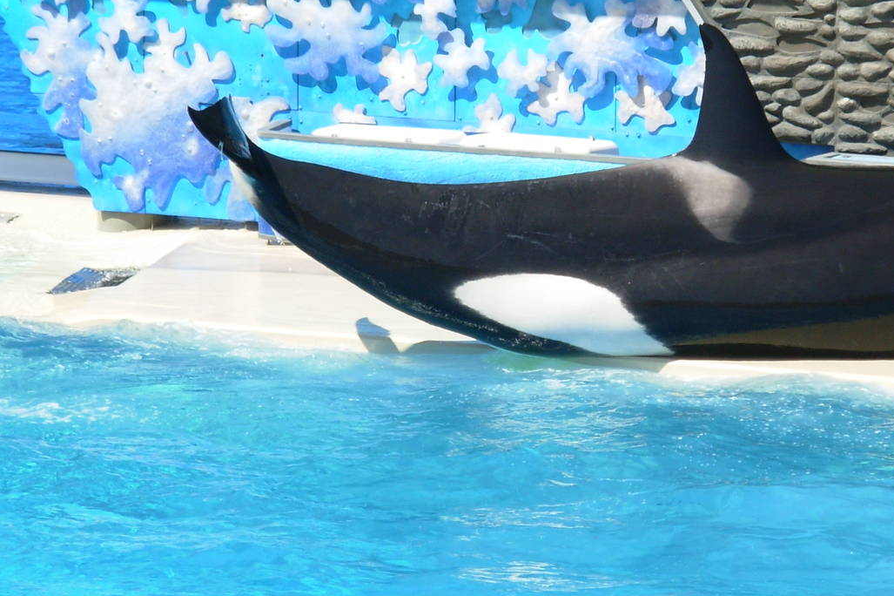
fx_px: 7646
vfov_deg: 4.5
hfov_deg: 6.7
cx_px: 641
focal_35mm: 308
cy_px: 269
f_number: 5
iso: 50
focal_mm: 31.4
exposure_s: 1/342
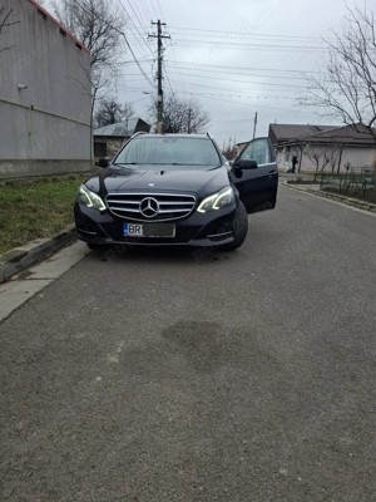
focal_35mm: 23
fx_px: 333
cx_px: 188
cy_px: 251
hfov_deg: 58.9
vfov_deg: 73.9
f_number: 1.8
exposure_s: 1/1250
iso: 50
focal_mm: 5.54
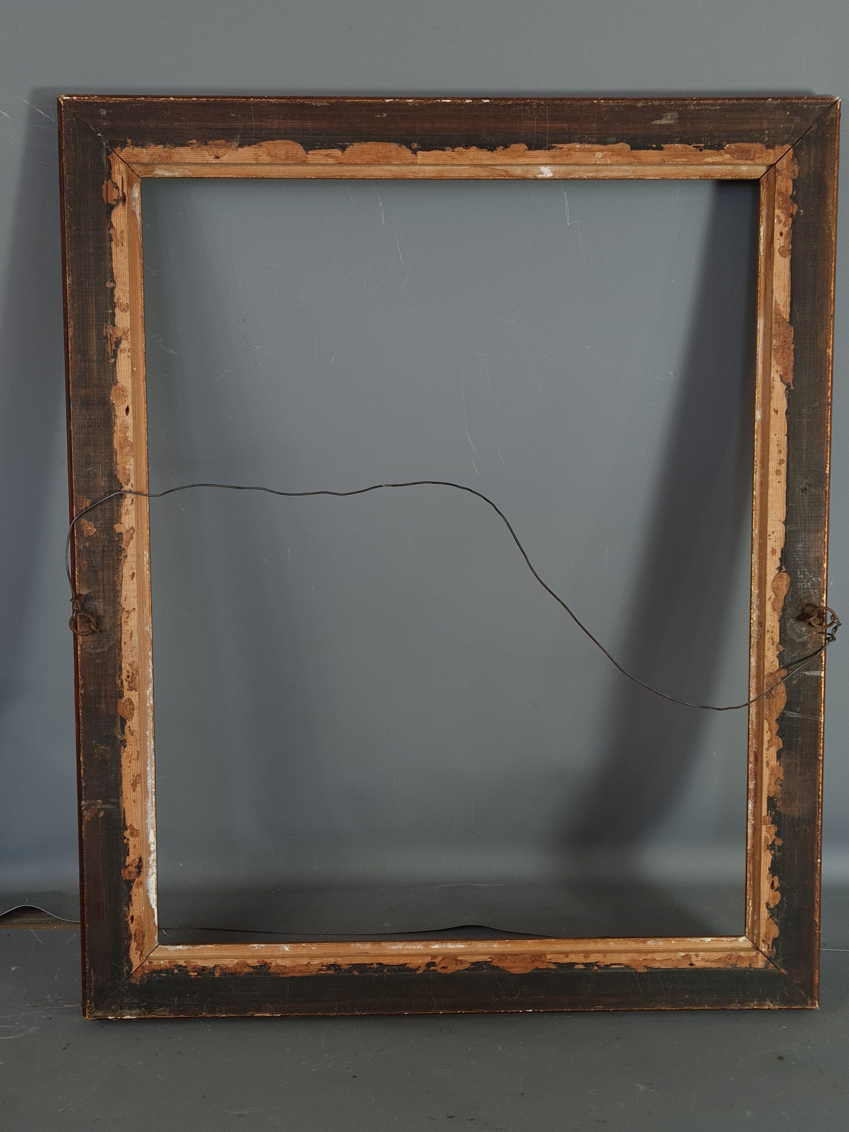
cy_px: 566
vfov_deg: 67.3
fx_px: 850
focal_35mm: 26
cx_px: 424
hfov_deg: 53.1
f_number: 1.8
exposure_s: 1/50
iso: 50
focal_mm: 5.4
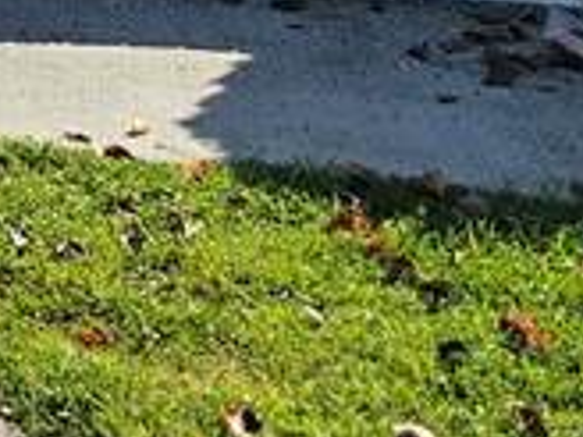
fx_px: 2425
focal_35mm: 144
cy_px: -863
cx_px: -487
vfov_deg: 8.6
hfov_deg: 12.5
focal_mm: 6.3
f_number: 1.7
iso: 20
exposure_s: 1/1279
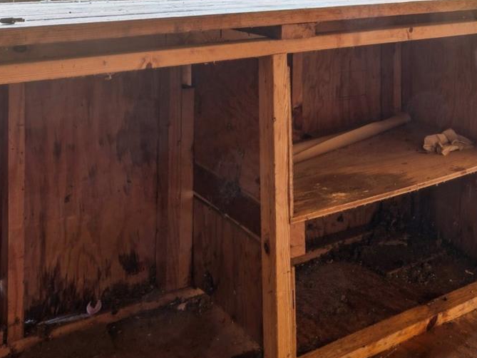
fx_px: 693
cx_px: 601
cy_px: -23
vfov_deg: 26.9
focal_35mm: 50
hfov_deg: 30.8
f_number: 11
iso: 100
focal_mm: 17.1
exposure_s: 1.3
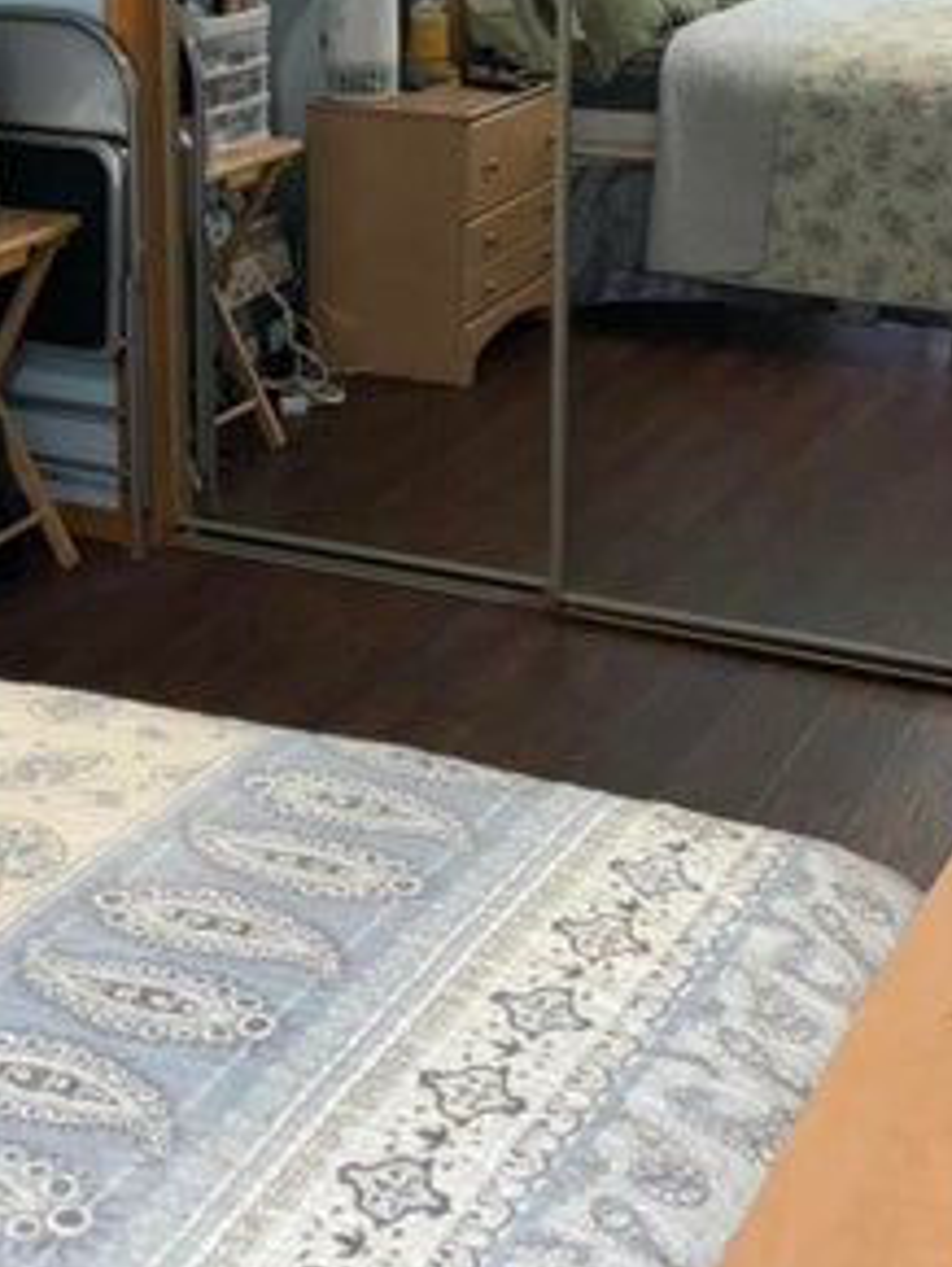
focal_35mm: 64
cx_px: 236
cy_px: 262
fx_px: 2343
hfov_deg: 22.7
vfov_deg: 29.6
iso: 50
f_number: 1.8
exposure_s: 1/60
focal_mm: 3
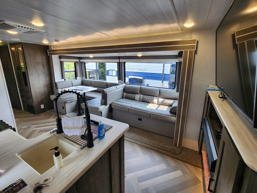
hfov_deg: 102.0
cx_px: 134
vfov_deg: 85.5
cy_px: 89
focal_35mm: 14
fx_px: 104
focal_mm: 2.2
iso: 50
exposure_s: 1/60
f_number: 2.2
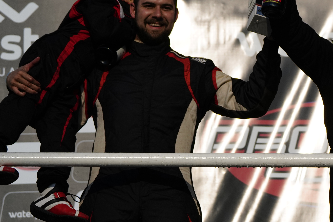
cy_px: 121
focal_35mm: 339
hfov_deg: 6.0
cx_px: 390
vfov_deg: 4.1
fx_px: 3136
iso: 500
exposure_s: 1/2000
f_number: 5.6
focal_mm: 132
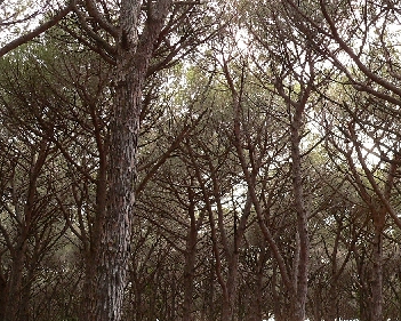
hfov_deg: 38.3
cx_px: 271
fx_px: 570
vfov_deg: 31.5
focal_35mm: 48
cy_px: 149
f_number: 2.8
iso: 200
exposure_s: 1/60
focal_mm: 6
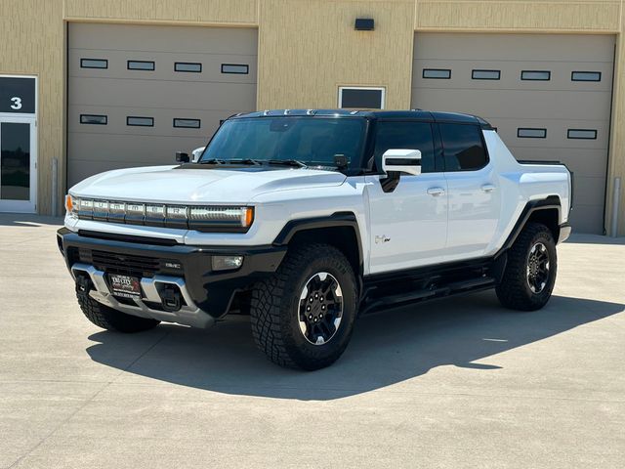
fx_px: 867
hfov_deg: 39.7
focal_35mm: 48
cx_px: 312
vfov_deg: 30.3
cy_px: 234
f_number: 1.78
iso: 100
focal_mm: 6.86
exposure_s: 1/5556
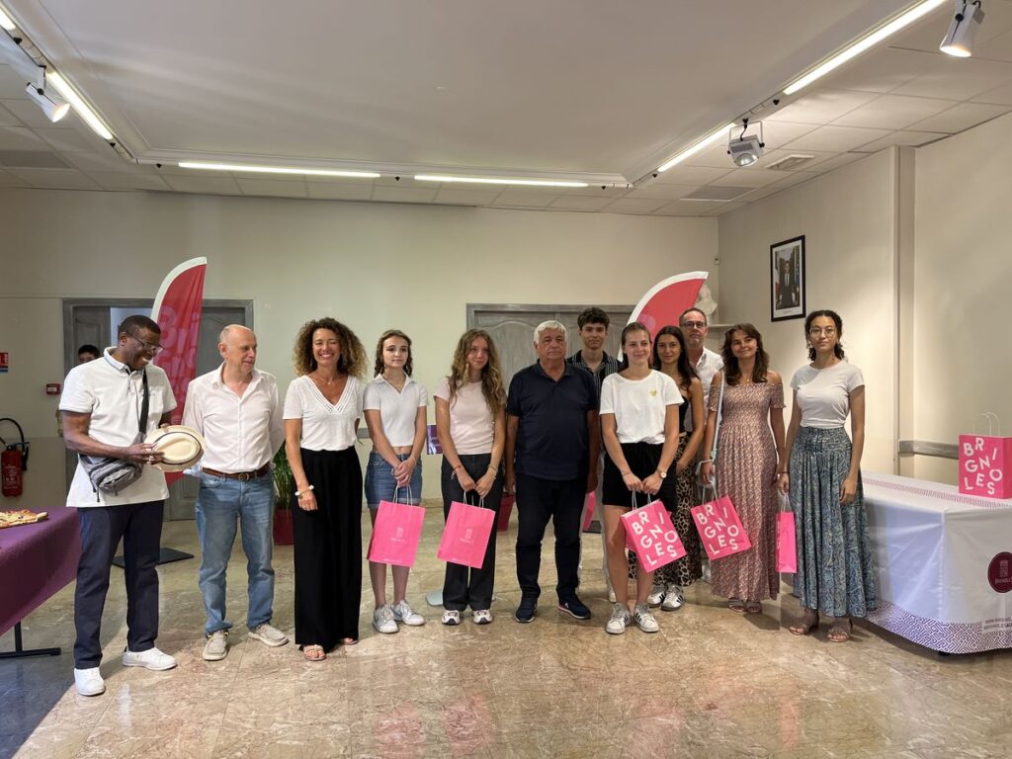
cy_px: 380
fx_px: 760
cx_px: 506
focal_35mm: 26
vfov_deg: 53.1
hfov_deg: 67.3
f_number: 1.6
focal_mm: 5.1
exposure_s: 1/50
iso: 80
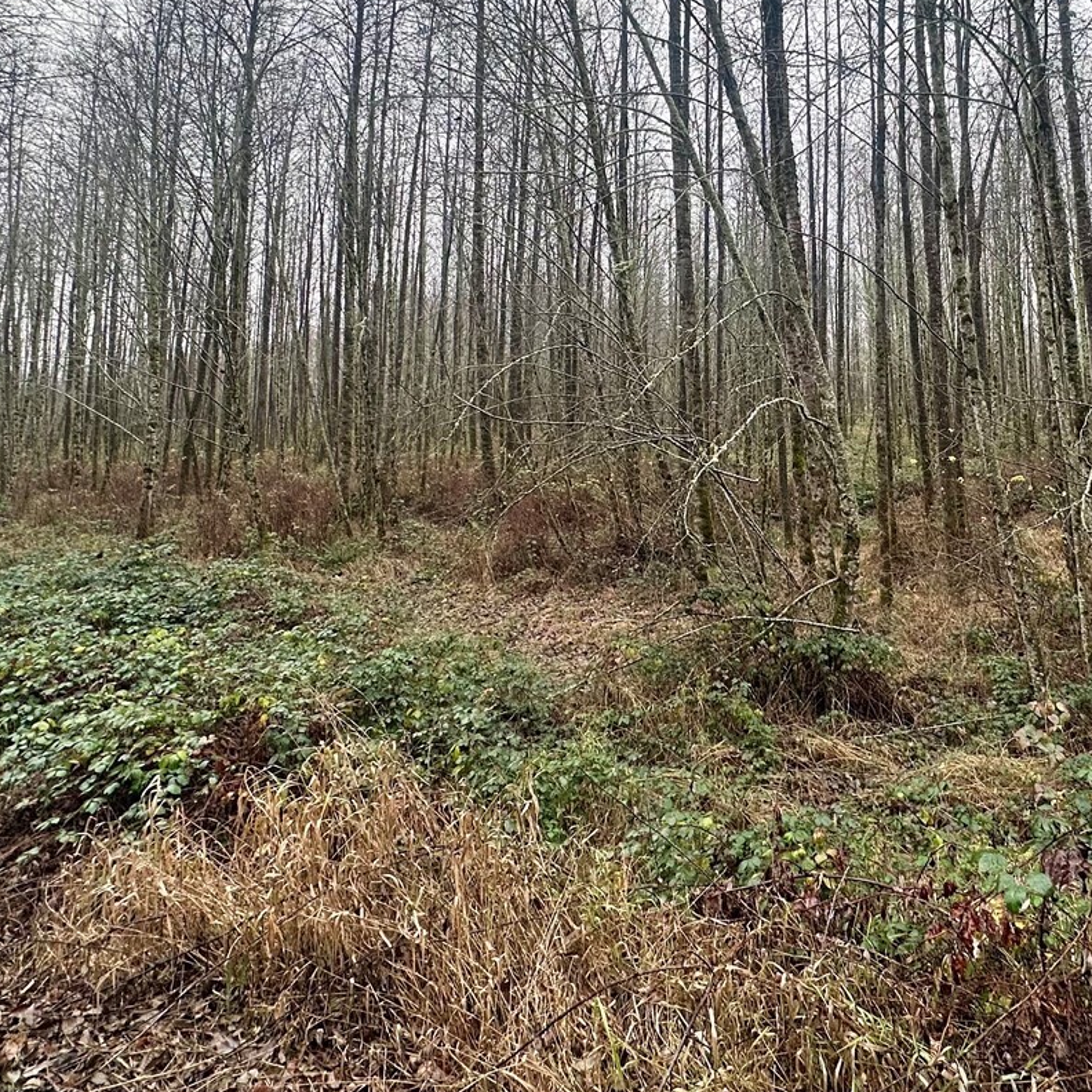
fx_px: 892
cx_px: 765
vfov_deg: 60.7
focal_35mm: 25
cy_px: 324
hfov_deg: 60.7
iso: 40
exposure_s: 1/99
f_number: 2.2
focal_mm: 2.22
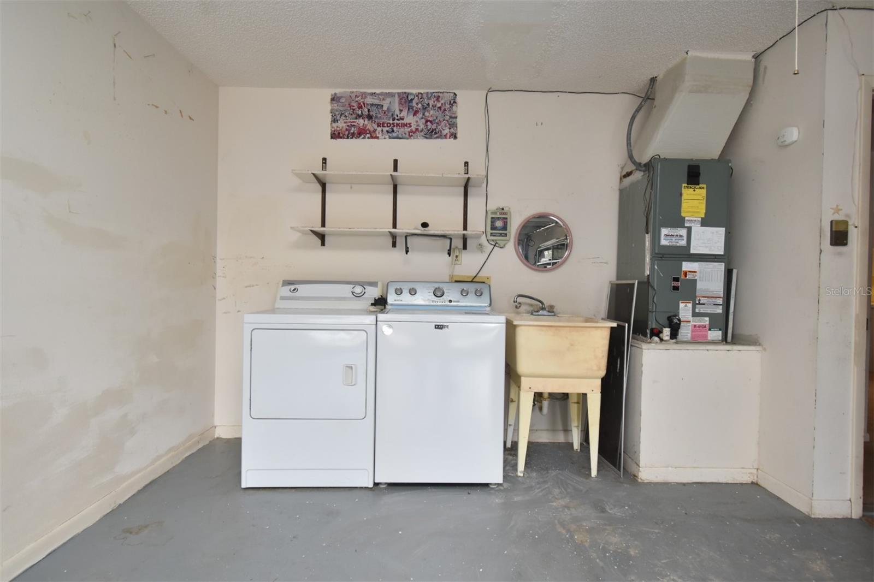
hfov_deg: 85.4
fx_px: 473
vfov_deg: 63.2
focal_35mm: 20
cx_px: 437
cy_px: 291
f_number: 6.3
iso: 640
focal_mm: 13
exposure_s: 1/60
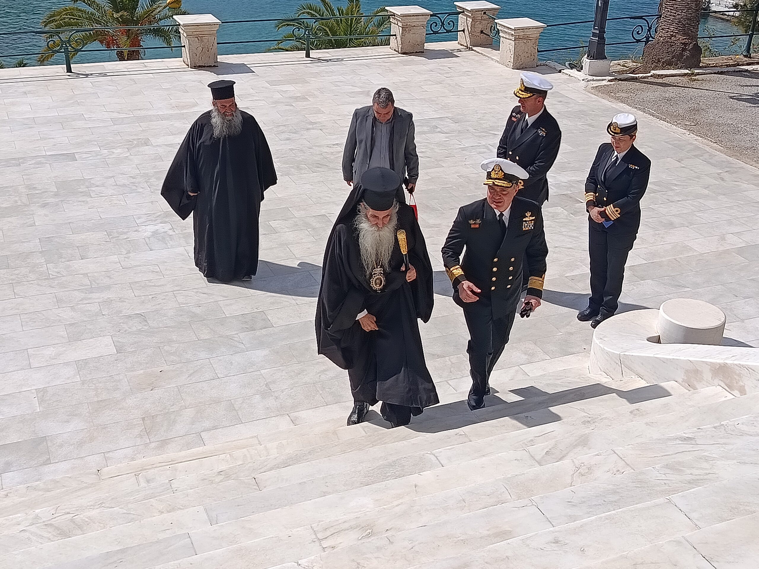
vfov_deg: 32.9
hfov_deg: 42.9
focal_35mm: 44
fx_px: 965
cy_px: 284
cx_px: 380
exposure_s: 1/1370
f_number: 1.7
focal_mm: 5.24
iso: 51
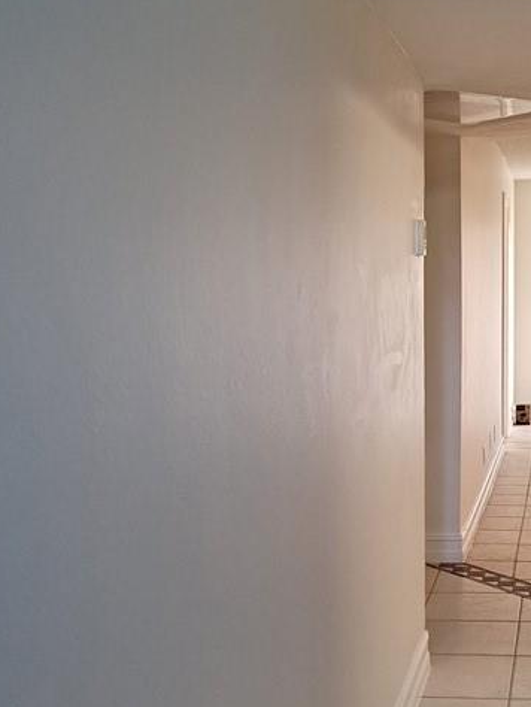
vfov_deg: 35.5
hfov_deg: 25.9
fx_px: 1103
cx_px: 510
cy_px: 342
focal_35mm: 54
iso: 200
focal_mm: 4.6
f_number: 2
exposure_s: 1/60
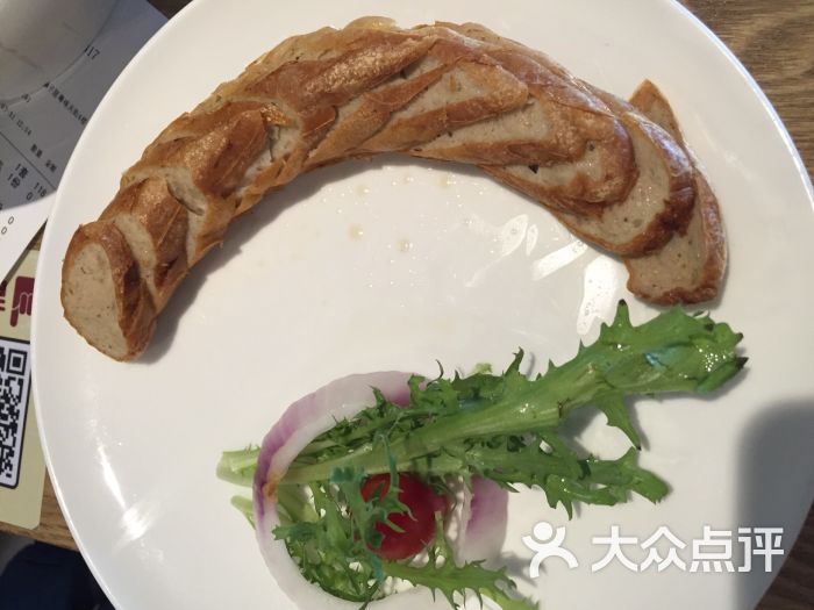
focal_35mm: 29
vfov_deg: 48.2
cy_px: 305
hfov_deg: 61.7
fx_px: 682
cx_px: 407
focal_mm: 4.15
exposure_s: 1/33
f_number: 2.2
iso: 160
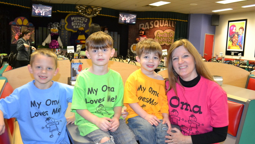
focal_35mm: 35
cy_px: 77
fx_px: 237
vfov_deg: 33.7
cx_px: 126
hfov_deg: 56.6
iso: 2500
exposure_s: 1/60
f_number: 3.8
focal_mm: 22
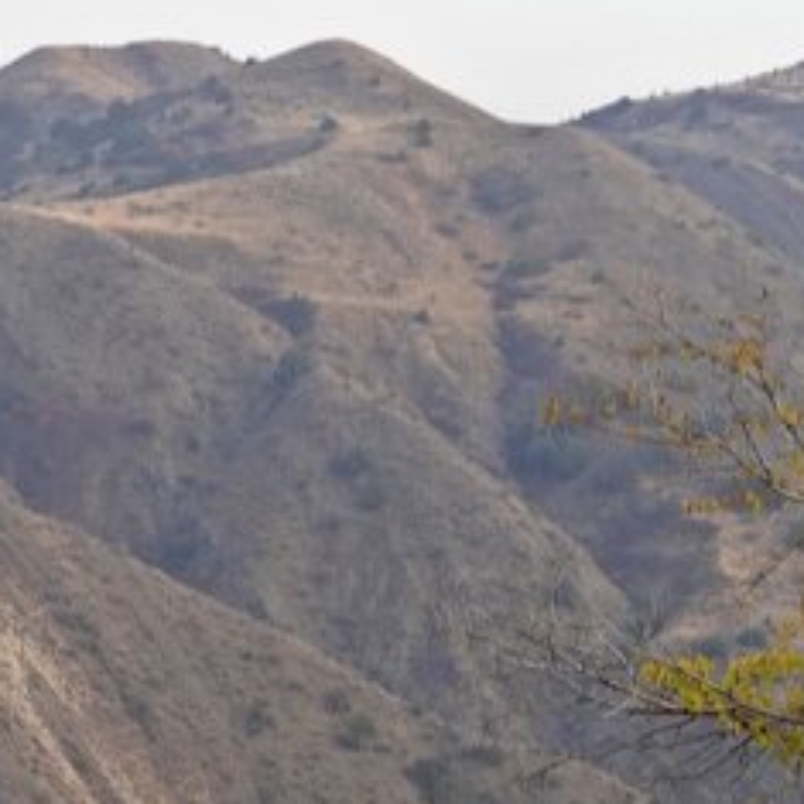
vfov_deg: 8.7
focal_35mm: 200
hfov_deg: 8.7
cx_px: 927
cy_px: 588
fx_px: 5256
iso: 125
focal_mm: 17.19
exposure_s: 1/80
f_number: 4
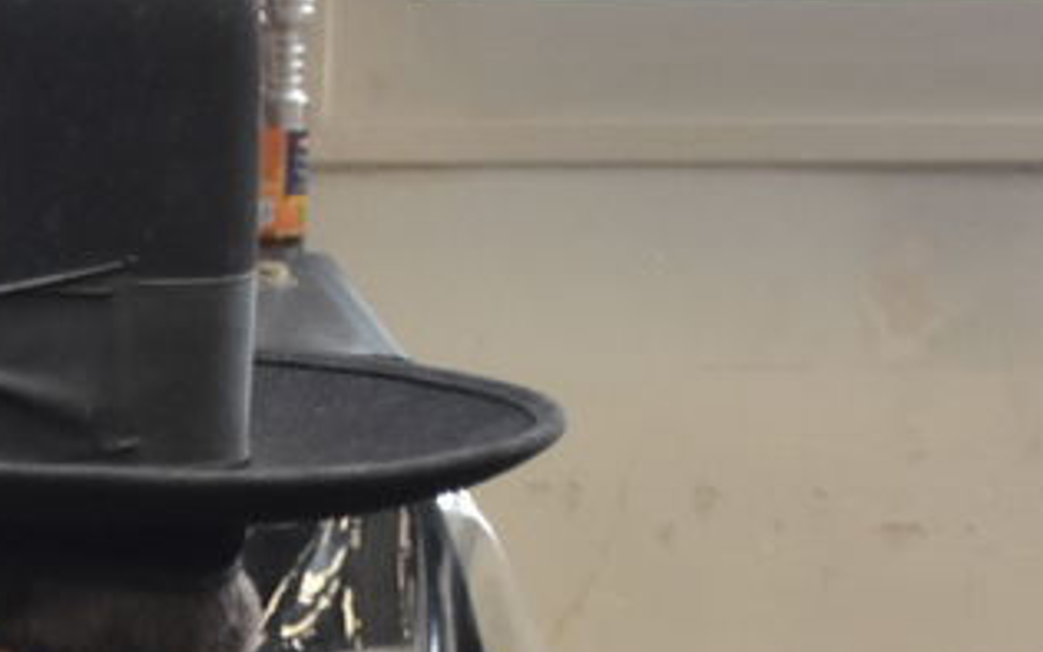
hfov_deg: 12.2
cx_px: -536
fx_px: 4634
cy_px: 1210
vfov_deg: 7.8
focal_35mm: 163
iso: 1600
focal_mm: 24
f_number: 5.6
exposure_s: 1/160
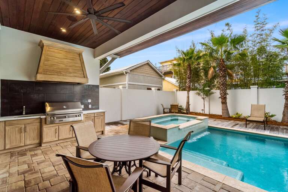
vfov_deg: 72.1
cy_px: 96
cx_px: 144
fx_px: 132
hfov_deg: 95.0
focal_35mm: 16
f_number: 8
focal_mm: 11
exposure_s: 1/5
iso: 100
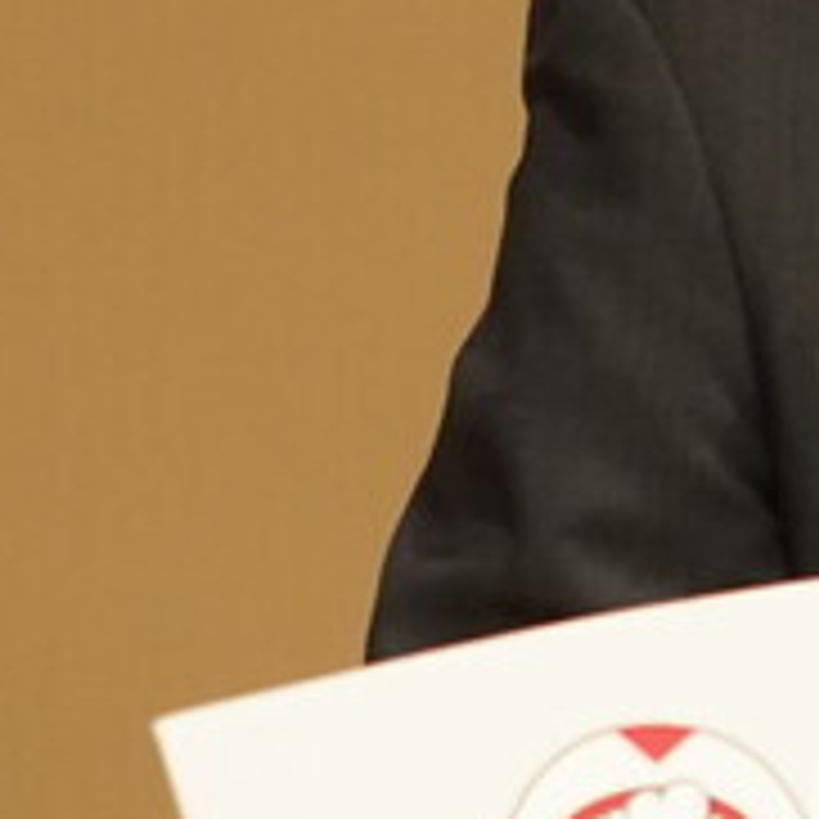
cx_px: 1354
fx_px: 31051
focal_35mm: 1160
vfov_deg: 1.5
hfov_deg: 1.5
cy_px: -266
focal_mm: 230
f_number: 6.3
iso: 2000
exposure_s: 1/80
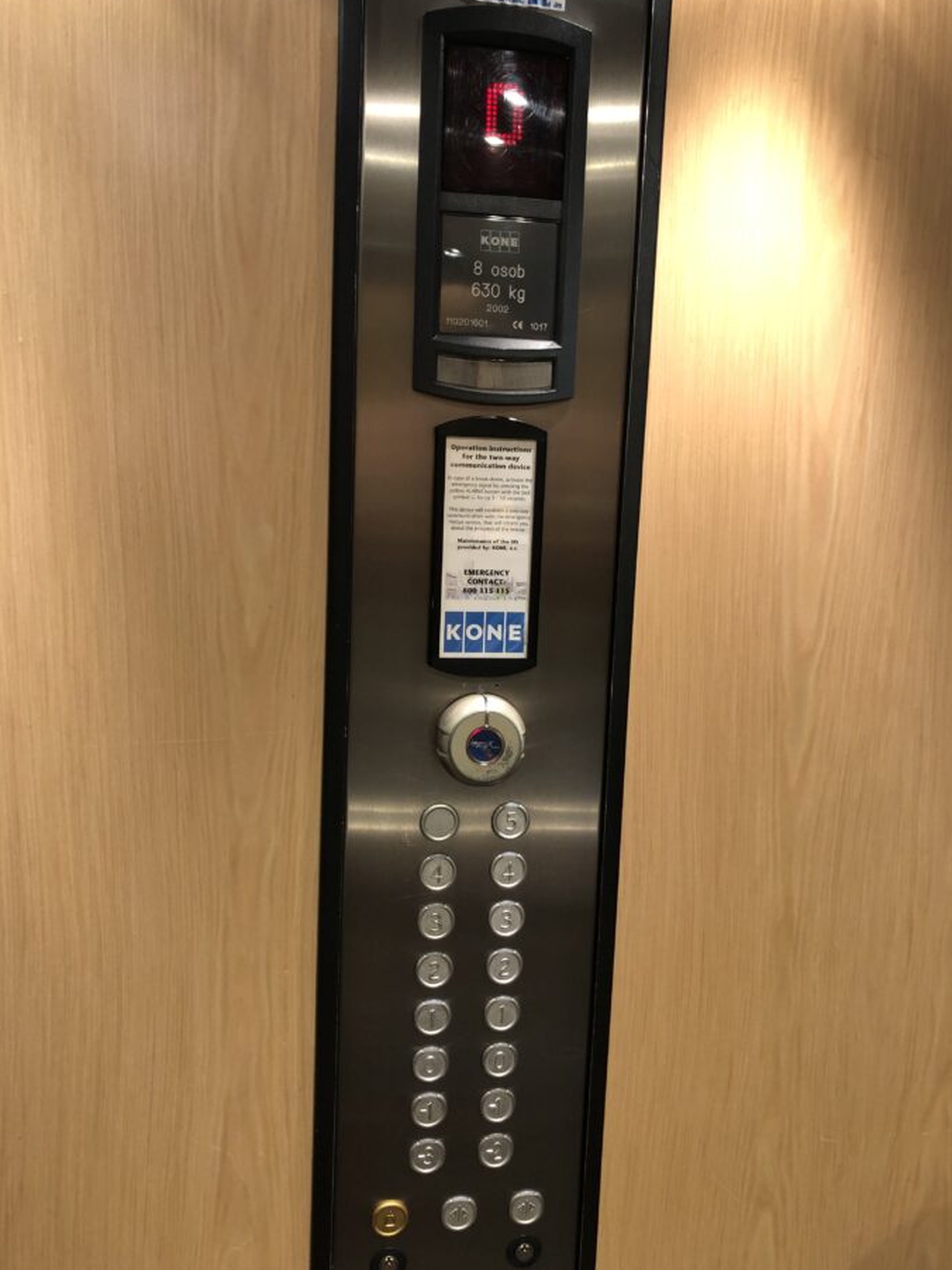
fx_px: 1063
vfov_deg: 61.6
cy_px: 617
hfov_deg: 48.2
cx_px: 466
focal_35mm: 29
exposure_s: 1/17
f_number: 1.8
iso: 50
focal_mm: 3.99
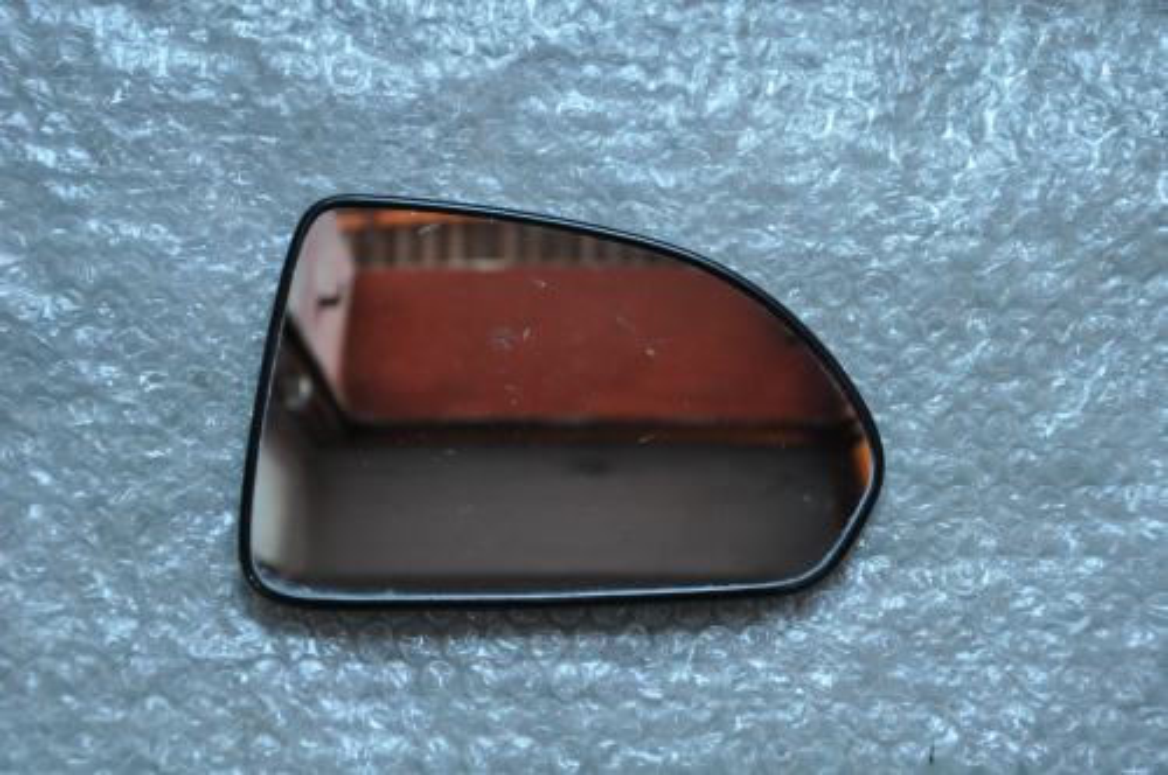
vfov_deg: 15.7
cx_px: 584
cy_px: 388
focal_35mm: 87
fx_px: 2819
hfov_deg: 23.4
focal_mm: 58
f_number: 5
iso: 1400
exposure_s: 1/30
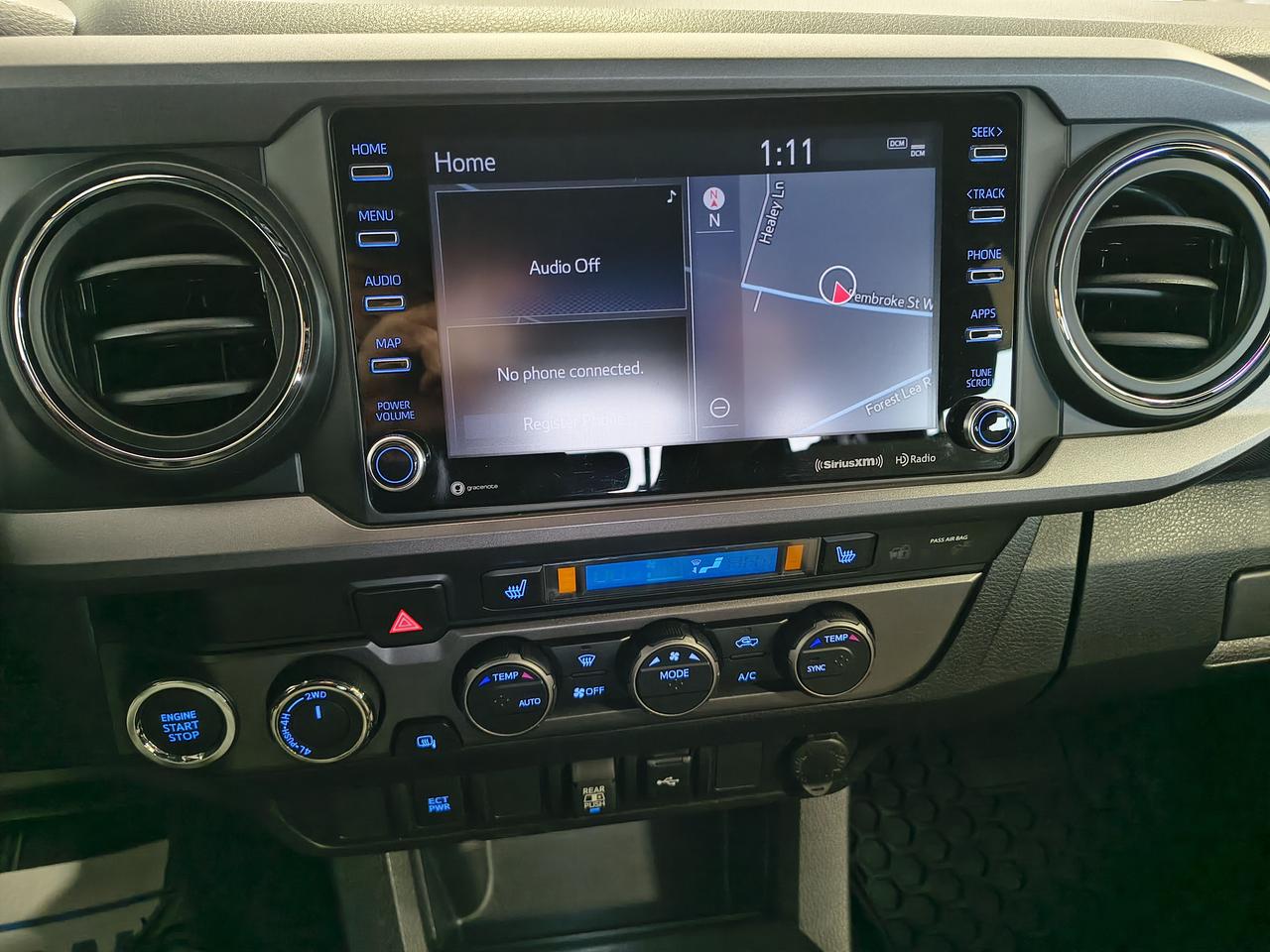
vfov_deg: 56.8
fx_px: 881
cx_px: 635
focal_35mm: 24
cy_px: 476
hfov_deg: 71.6
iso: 1309
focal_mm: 5.56
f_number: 1.8
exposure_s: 1/60
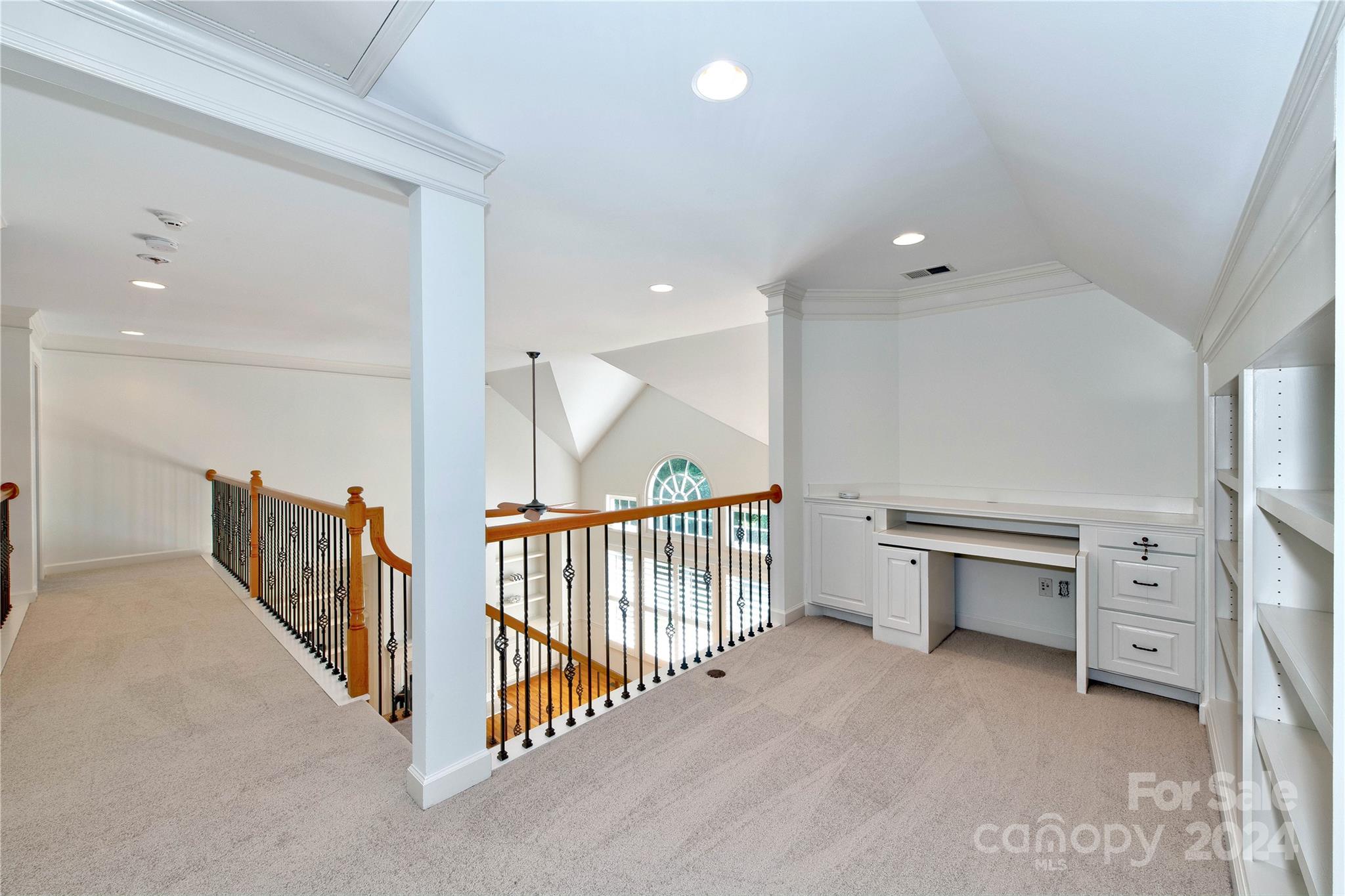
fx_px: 523
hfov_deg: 104.3
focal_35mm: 14
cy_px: 448
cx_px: 672
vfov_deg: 81.2
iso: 400
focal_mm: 14
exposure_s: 1/15
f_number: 11
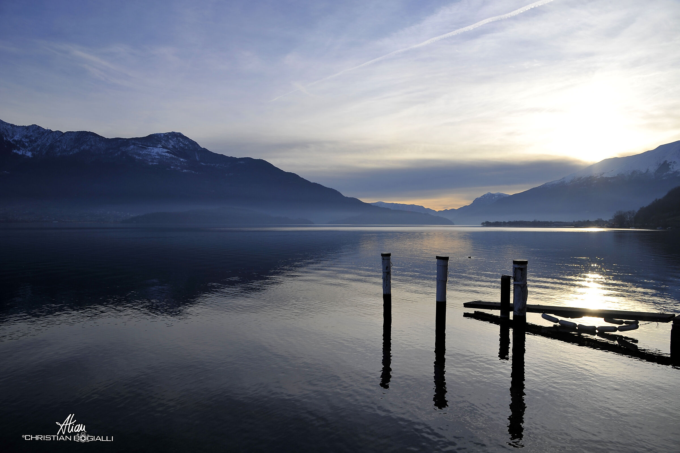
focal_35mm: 24
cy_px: 226
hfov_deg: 73.8
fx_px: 453
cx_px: 340
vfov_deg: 53.1
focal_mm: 24
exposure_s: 1/320
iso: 200
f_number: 9
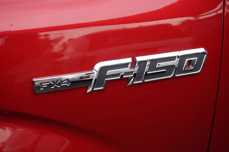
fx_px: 296
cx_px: 114
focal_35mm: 46
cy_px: 76
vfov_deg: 28.9
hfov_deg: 42.3
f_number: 5
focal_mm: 31
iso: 250
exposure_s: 1/160
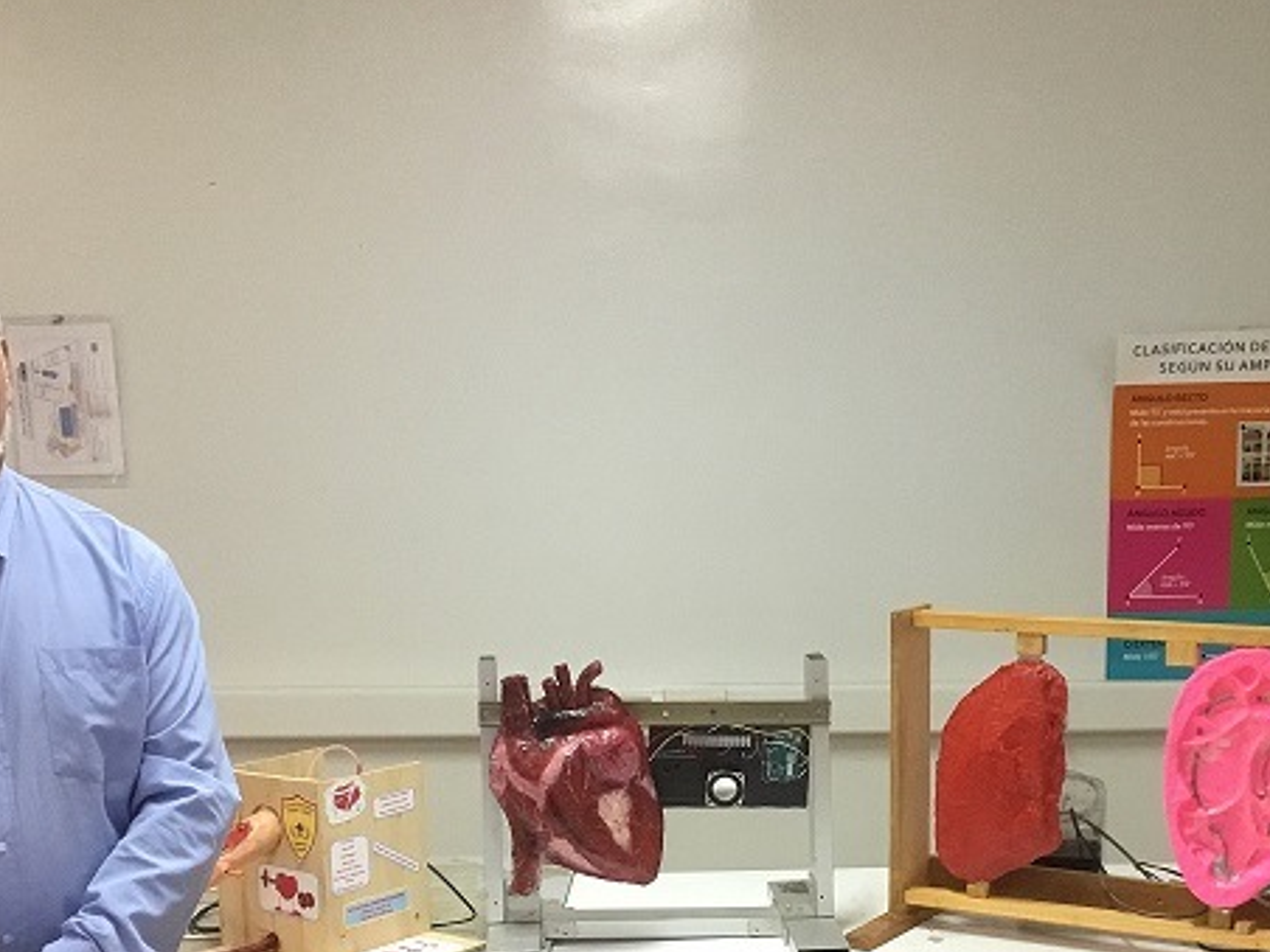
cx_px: 736
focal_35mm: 56
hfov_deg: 34.3
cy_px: 826
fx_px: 2055
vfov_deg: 25.4
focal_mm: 3.3
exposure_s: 1/33
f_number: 2.4
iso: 160
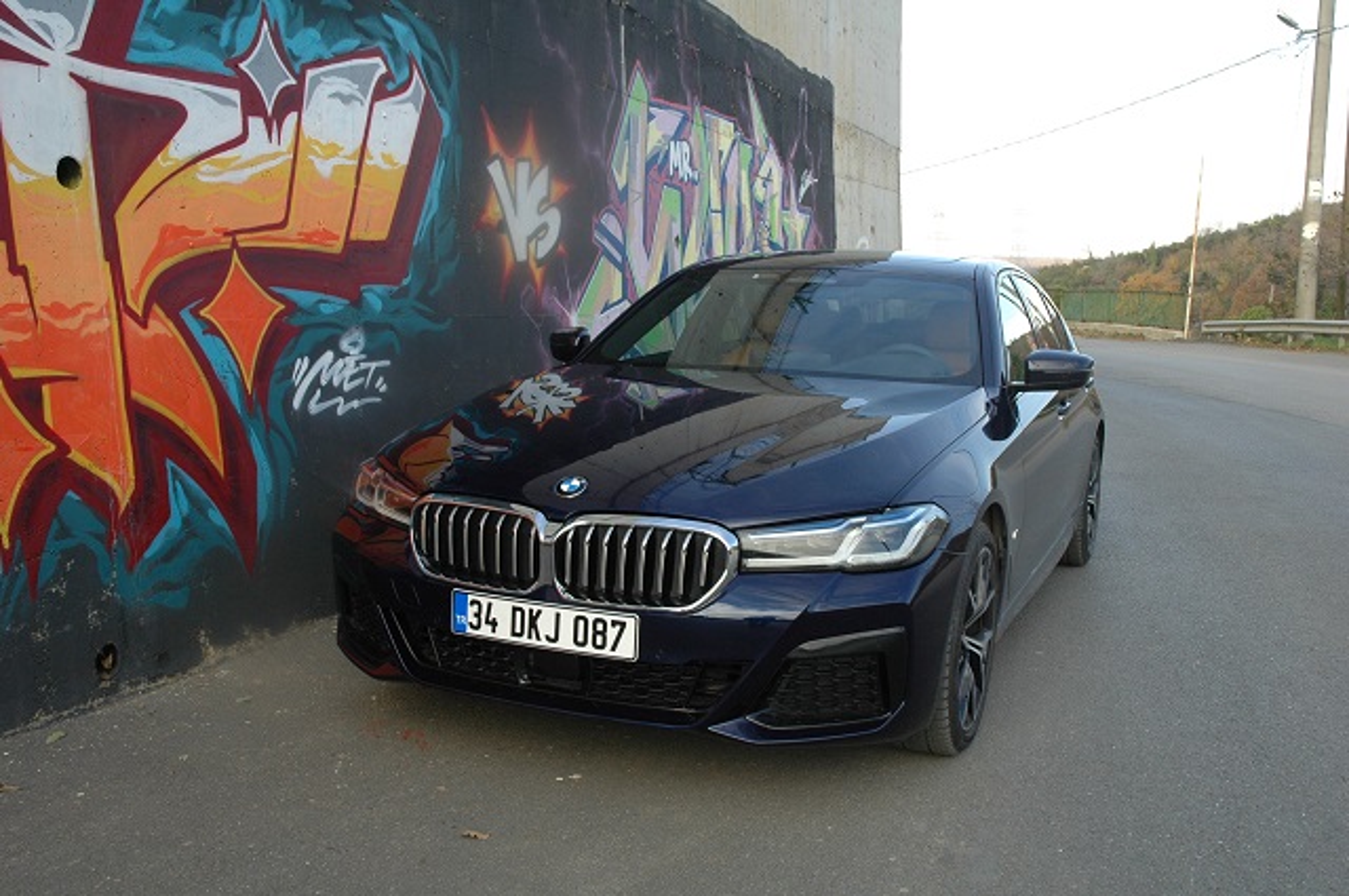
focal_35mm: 36
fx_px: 1347
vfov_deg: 36.8
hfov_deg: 53.2
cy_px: 448
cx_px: 674
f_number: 6.3
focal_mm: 24
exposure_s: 1/160
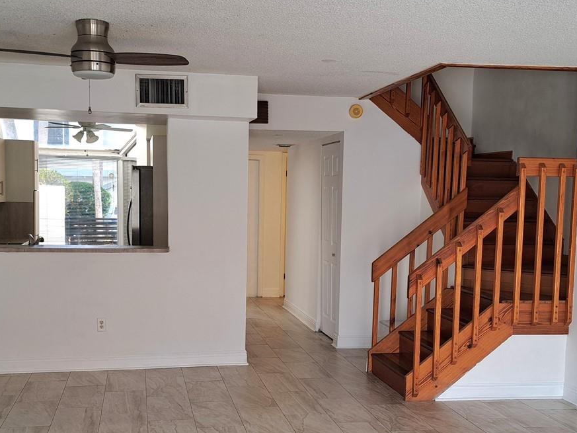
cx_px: 272
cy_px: 261
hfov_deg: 42.9
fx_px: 734
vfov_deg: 32.8
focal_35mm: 44
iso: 50
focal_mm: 5.23
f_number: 1.8
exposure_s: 1/60.2
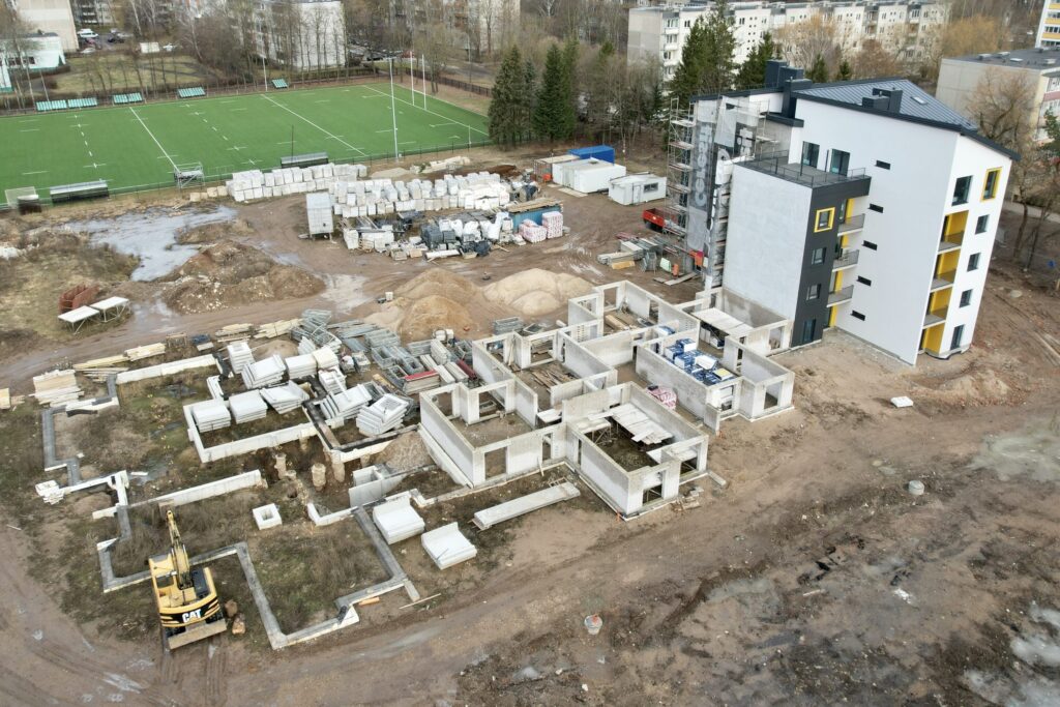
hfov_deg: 78.6
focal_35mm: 22
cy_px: 354
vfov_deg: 57.2
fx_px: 648
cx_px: 530
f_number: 2.8
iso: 130
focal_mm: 8.38
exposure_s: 1/640
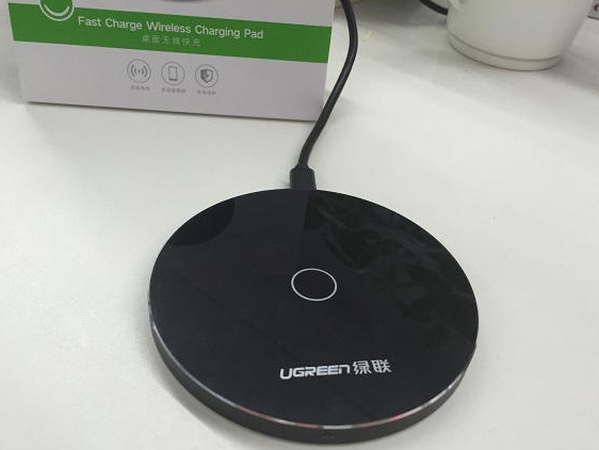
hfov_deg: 55.3
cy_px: 251
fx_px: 571
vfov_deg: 42.9
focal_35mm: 33
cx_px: 285
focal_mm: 4.15
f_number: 2.2
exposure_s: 1/30
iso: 100
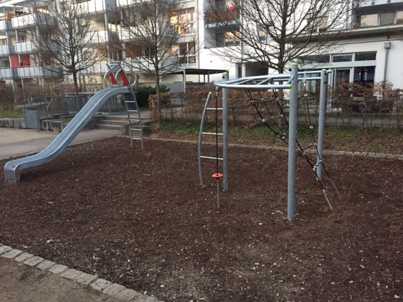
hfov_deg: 61.7
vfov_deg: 48.2
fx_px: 338
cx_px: 202
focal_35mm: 29
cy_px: 151
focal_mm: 4.15
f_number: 2.2
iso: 250
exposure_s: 1/33
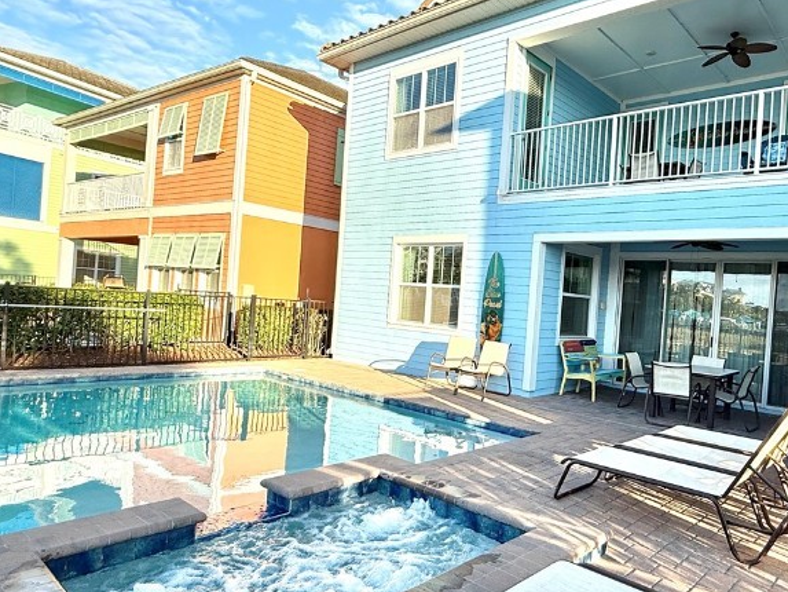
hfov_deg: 68.1
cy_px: 306
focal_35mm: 25
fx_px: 569
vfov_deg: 54.9
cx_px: 503
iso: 50
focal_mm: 2.22
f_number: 2.2
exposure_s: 1/901
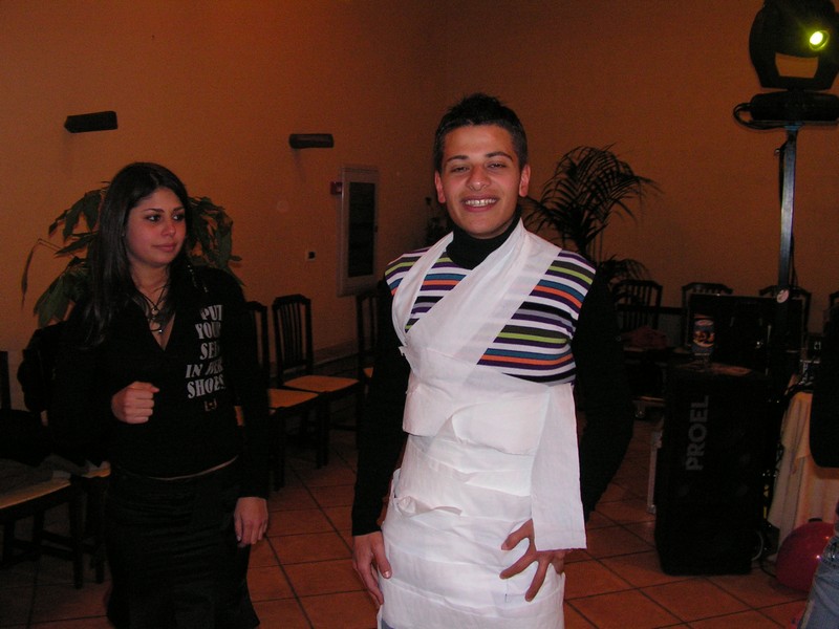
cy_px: 314
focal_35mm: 36
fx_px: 873
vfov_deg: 39.7
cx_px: 420
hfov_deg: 51.4
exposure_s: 1/40
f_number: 3.2
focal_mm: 6
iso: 200
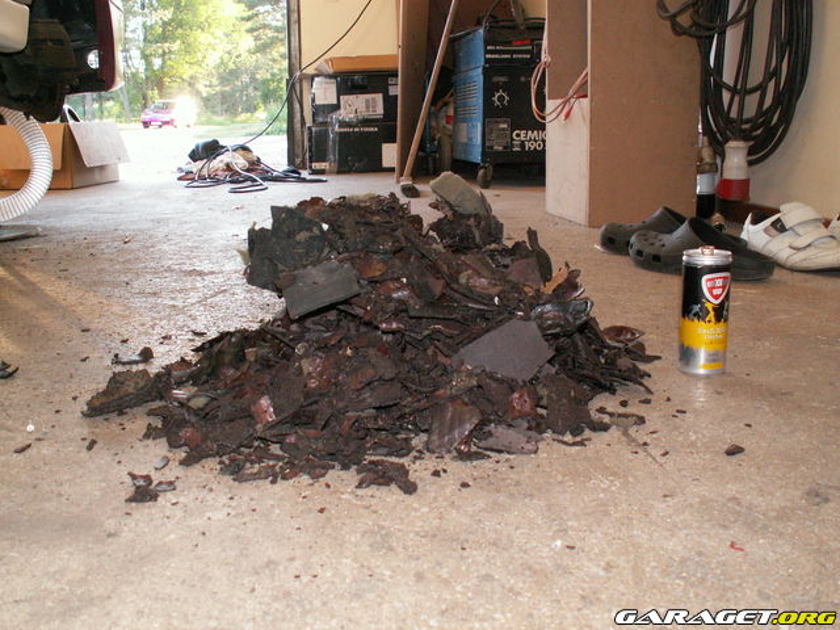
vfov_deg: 40.7
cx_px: 420
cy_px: 315
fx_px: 849
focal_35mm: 35
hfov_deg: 52.6
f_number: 2.8
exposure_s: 1/40
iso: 160
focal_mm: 5.86
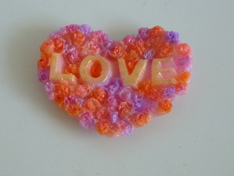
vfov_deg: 14.4
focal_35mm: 103
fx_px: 696
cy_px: 88
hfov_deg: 19.1
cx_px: 117
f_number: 3.5
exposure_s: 1/60
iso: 400
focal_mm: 18.6
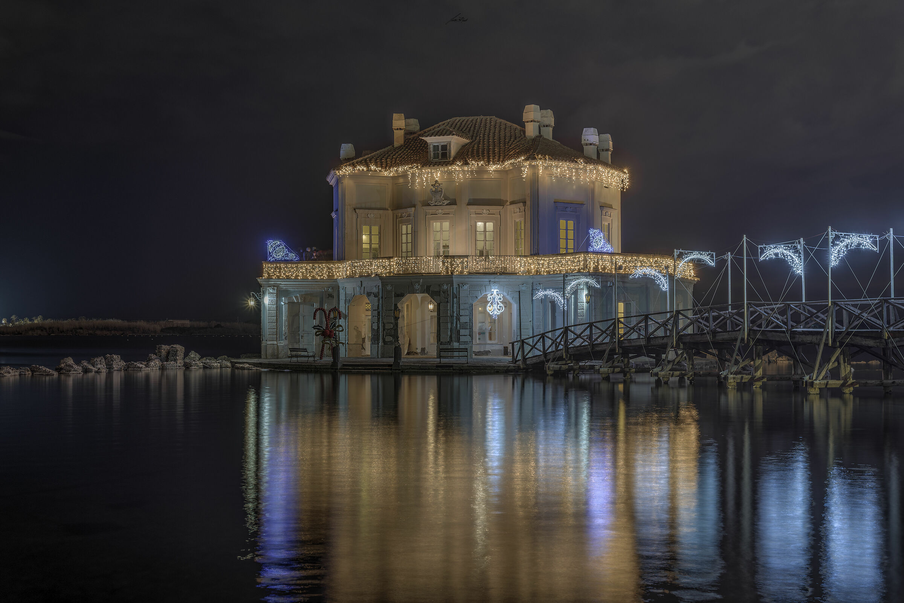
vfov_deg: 27.0
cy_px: 302
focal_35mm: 50
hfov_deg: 39.6
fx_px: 1256
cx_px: 452
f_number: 10
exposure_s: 30
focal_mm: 50
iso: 100
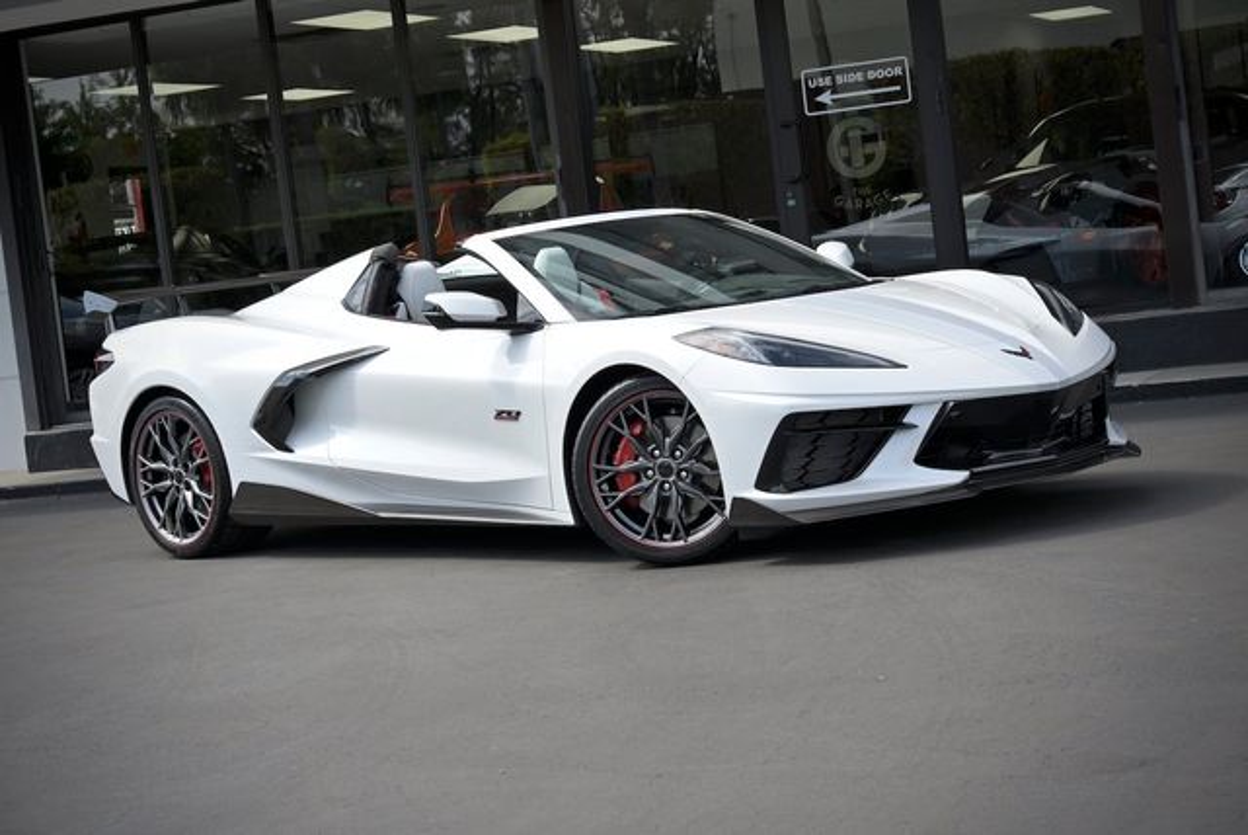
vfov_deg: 18.2
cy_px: 418
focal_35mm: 75
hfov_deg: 27.0
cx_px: 624
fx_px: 2602
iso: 160
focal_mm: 75
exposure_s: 1/200
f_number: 9
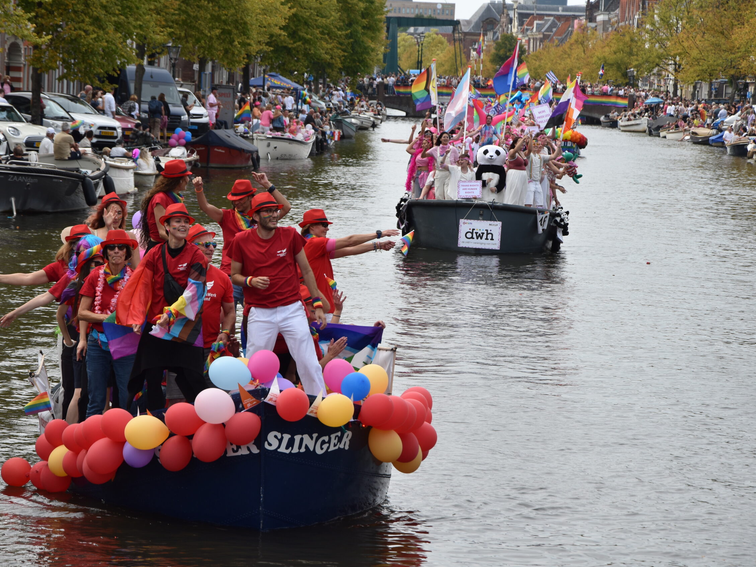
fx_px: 3494
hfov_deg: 12.3
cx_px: 337
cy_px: 282
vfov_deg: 9.3
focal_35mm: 160
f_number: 9
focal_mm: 98
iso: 200
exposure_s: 1/320
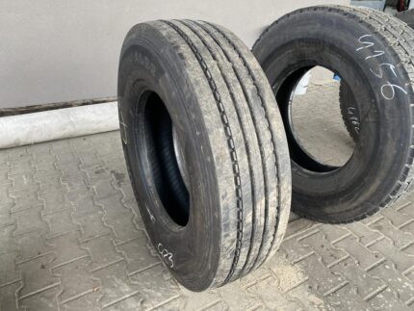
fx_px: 311
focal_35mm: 26
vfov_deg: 53.1
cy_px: 156
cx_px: 207
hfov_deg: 67.3
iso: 64
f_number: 1.8
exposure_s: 1/121
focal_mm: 4.25
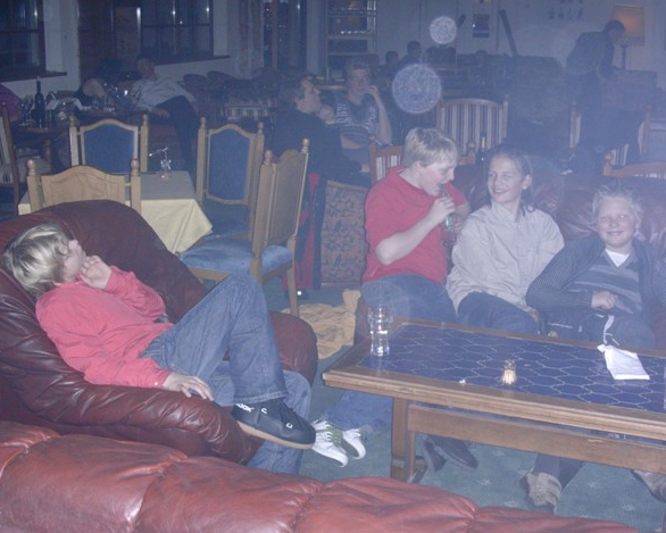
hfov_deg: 38.8
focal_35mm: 48
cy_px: 267
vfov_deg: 31.5
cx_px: 315
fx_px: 946
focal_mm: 6.7
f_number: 2.9
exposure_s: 1/64
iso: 125
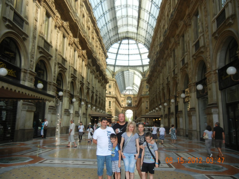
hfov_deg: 60.0
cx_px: 120
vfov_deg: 46.8
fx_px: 207
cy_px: 90
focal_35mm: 30
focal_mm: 5.4
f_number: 3.5
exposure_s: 1/250
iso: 160
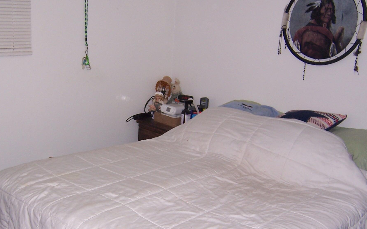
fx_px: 450
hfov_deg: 43.9
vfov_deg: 28.4
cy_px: 149
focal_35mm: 45
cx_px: 132
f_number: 2.8
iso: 80
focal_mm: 5.5
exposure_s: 1/60
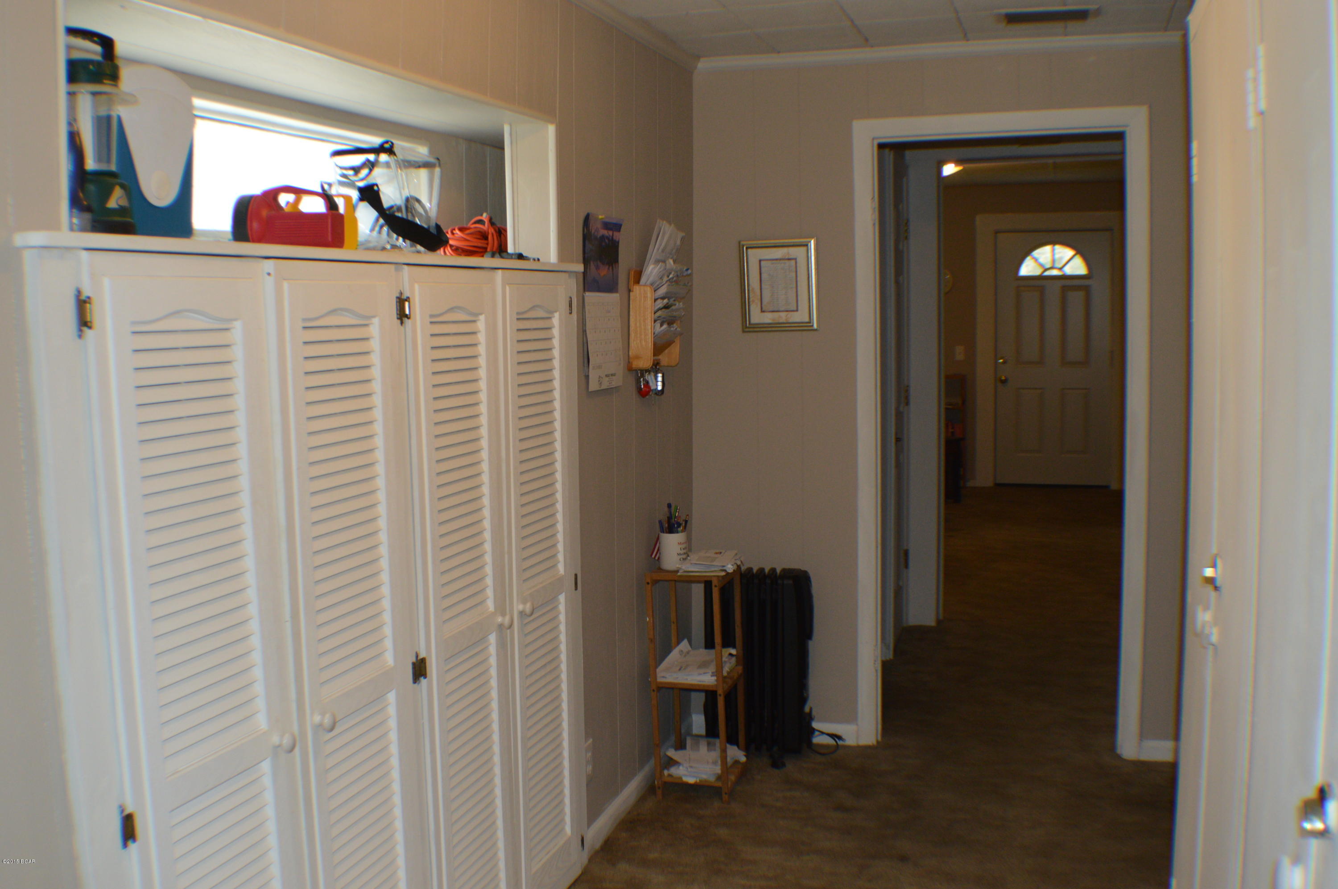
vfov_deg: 31.8
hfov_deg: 46.4
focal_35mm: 42
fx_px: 1559
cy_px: 444
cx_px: 669
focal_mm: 28
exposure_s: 1/60
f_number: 4.5
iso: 640
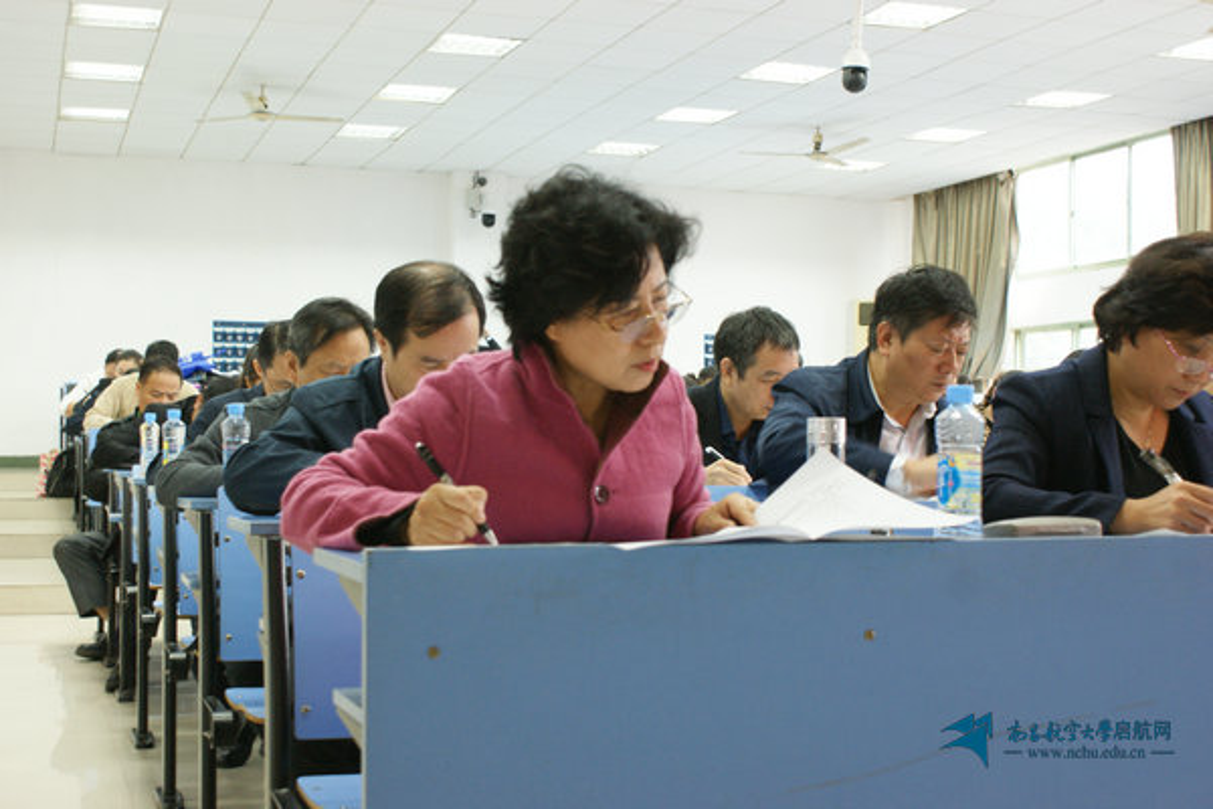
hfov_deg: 43.6
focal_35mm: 45
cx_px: 606
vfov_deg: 29.9
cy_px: 404
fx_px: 1516
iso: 400
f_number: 5
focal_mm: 30
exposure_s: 1/10
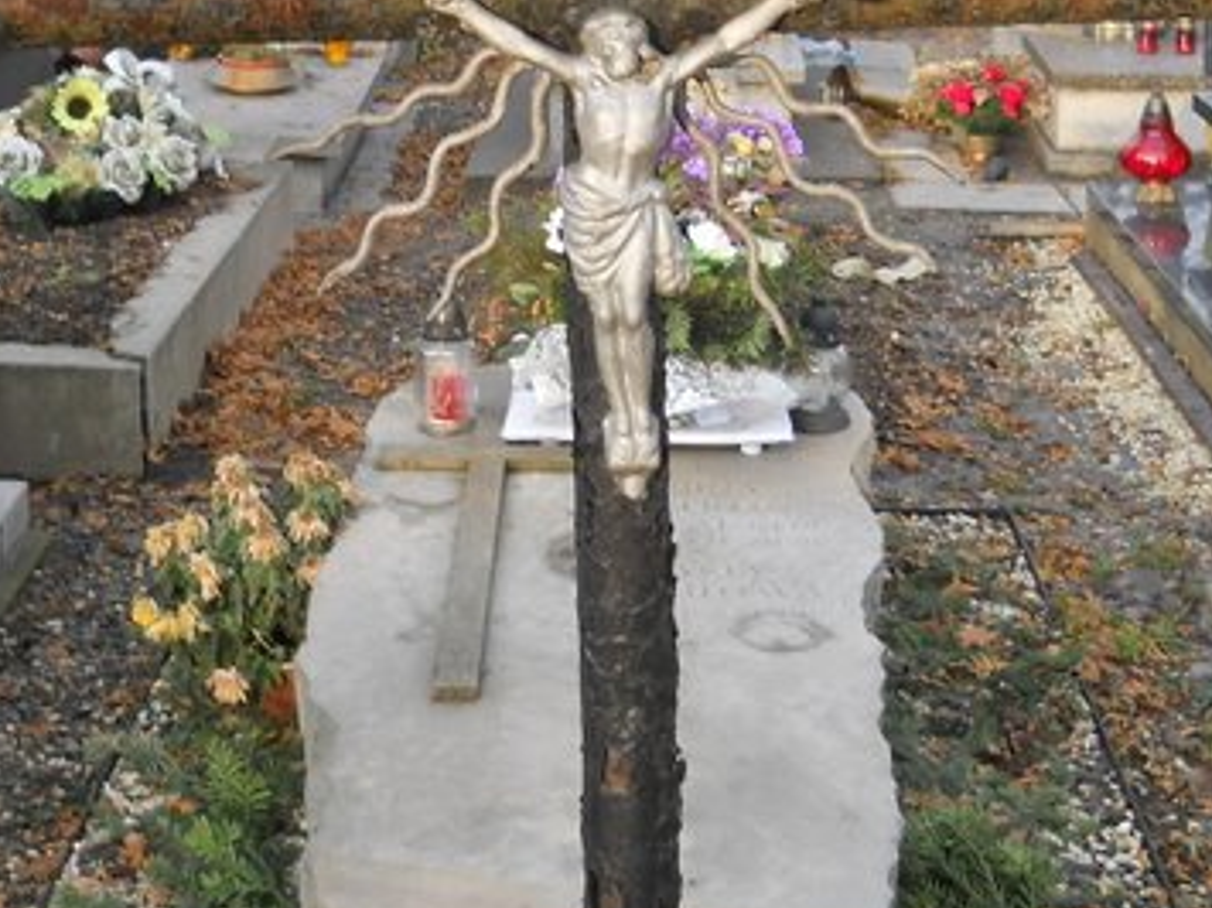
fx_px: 2590
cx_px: 591
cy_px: 133
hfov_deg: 26.3
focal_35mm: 74
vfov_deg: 19.6
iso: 80
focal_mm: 6.72
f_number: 3.1
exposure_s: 1/100
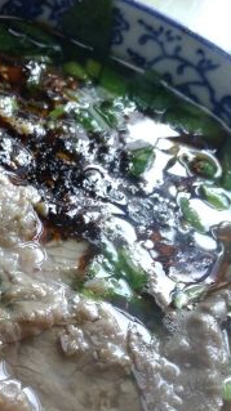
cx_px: -63
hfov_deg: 17.0
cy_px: 332
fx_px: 731
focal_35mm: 67
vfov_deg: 30.6
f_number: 2
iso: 142
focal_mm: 3.79
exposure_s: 1/50
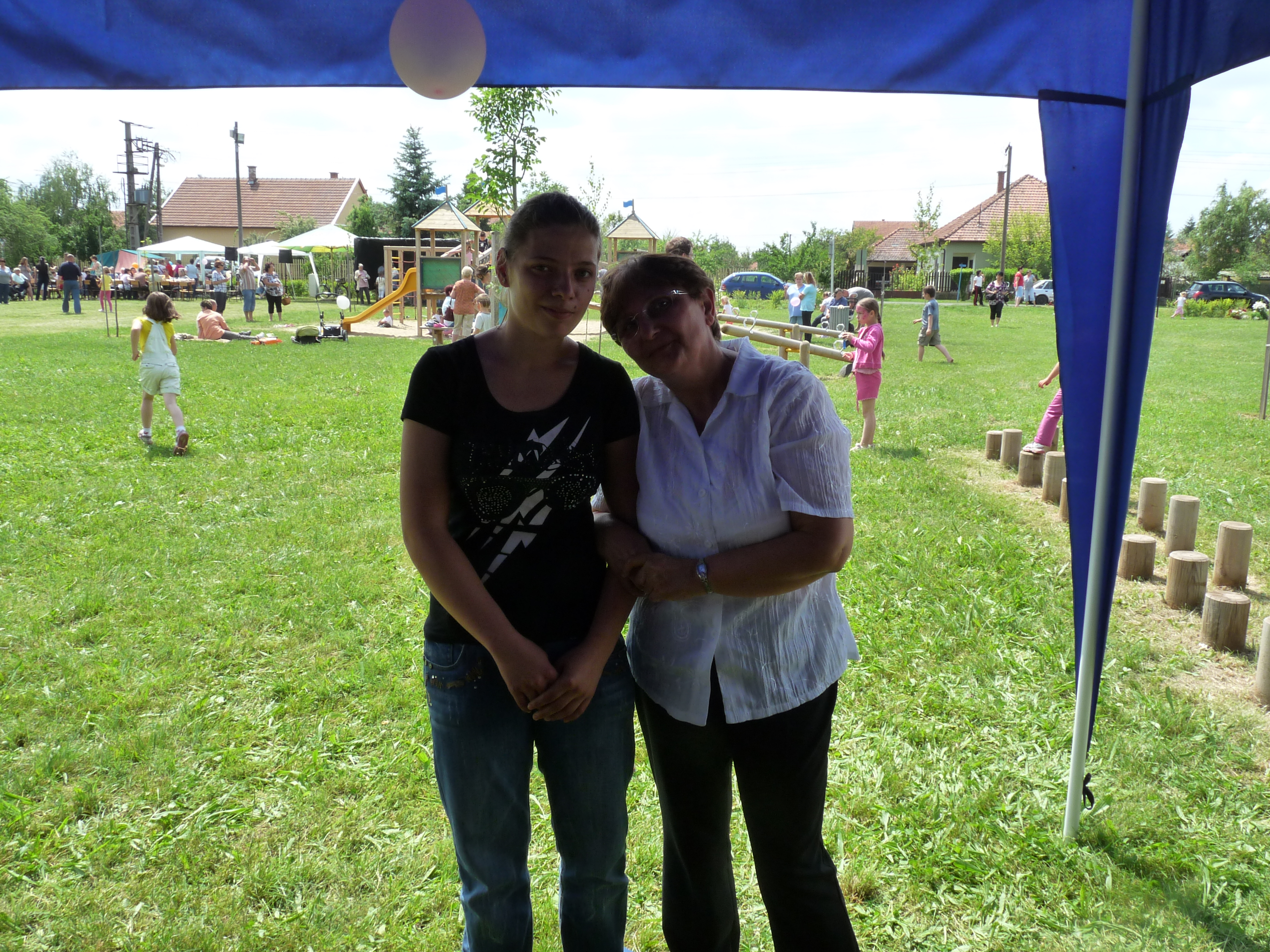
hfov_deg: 65.3
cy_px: 476
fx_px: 991
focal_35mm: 27
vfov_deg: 51.4
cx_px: 635
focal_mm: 4.8
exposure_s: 1/250
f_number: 5.6
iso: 160
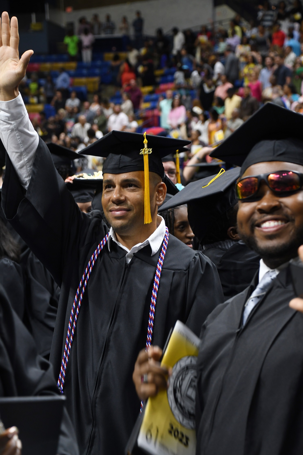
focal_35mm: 93
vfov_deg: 21.9
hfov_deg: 14.7
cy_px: 228
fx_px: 1174
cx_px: 152
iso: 1000
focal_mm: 62
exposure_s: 1/80
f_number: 5
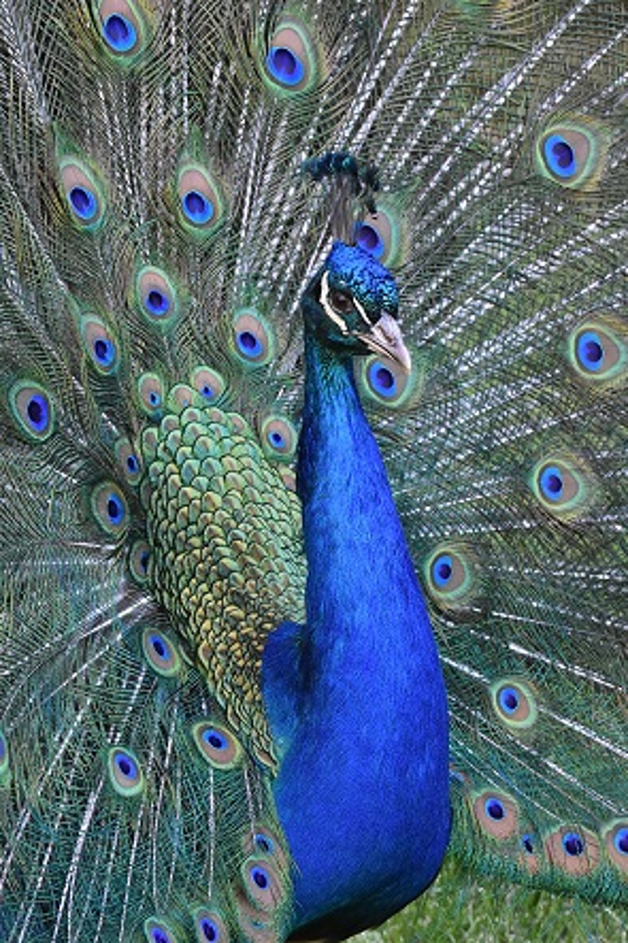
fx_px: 9427
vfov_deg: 5.7
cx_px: 314
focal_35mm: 360
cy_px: 472
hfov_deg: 3.8
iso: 2000
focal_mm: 240
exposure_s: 1/125
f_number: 13
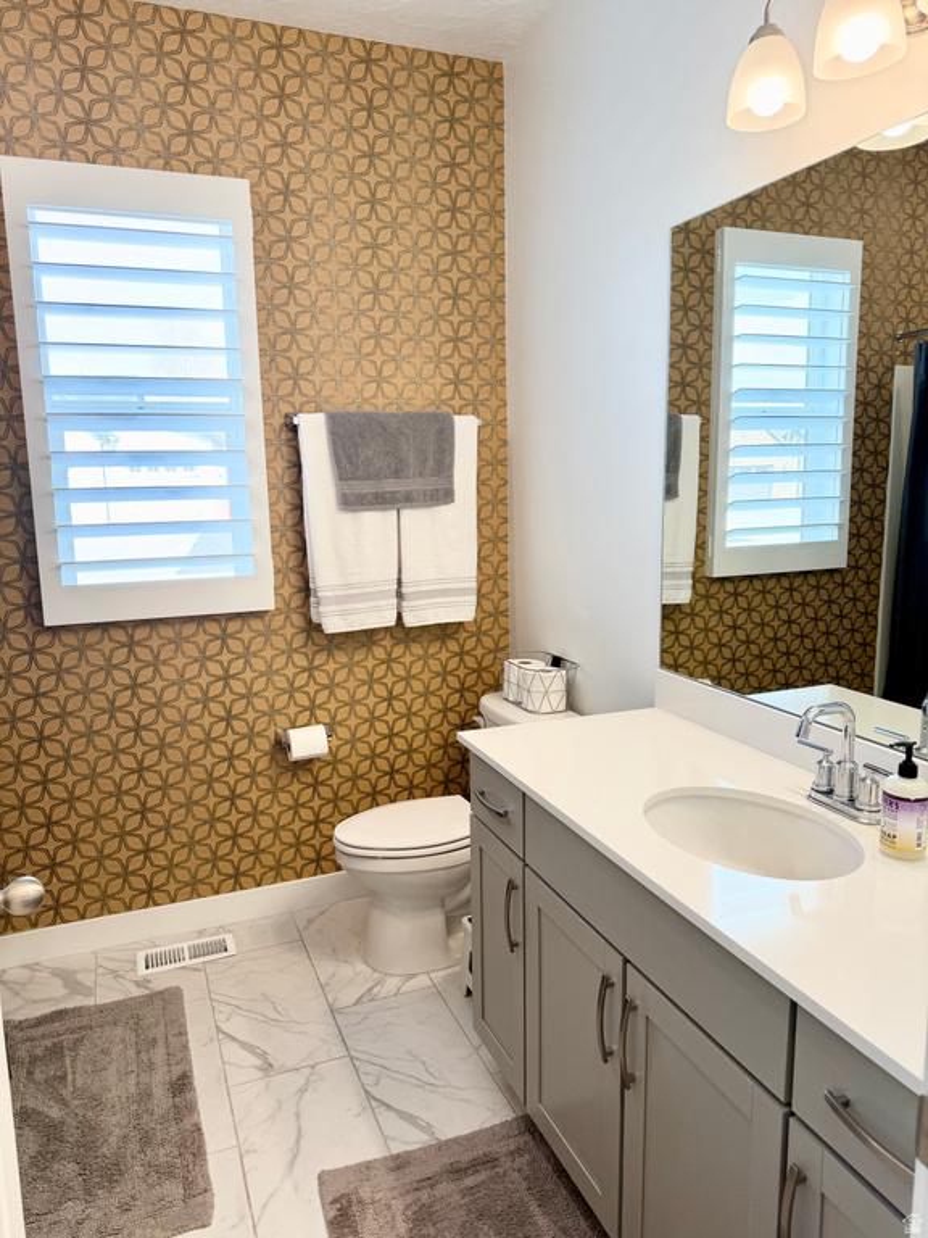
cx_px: 464
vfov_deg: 71.6
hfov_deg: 56.8
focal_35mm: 24
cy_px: 619
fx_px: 858
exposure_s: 1/184
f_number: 1.78
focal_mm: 6.76
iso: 100
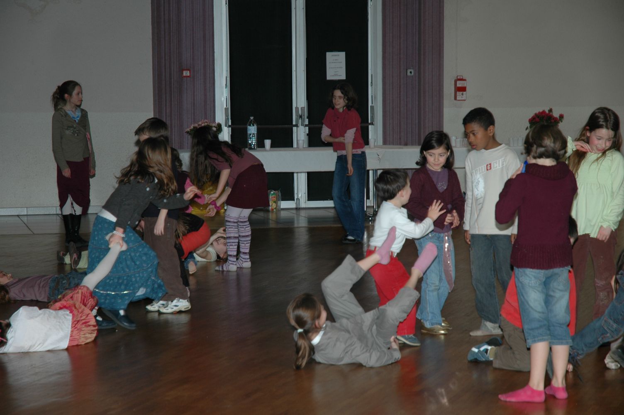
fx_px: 1818
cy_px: 208
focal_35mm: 105
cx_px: 312
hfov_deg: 19.5
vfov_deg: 13.0
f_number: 4.5
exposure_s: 1/60
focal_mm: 70
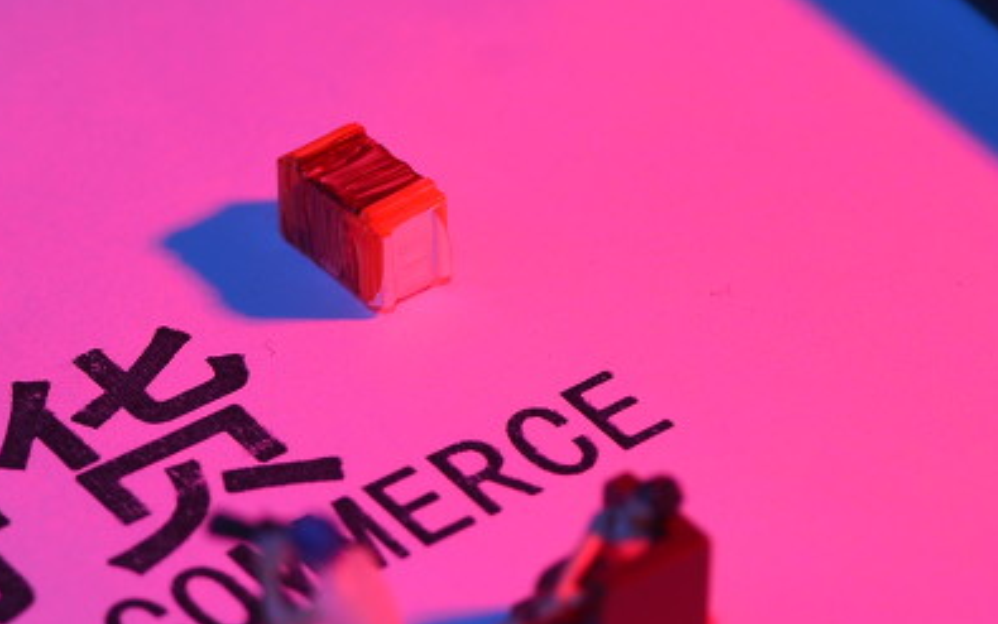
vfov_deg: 4.4
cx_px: -159
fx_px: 8079
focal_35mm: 297
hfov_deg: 7.0
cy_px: 584
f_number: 8
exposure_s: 1/200
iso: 100
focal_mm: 90
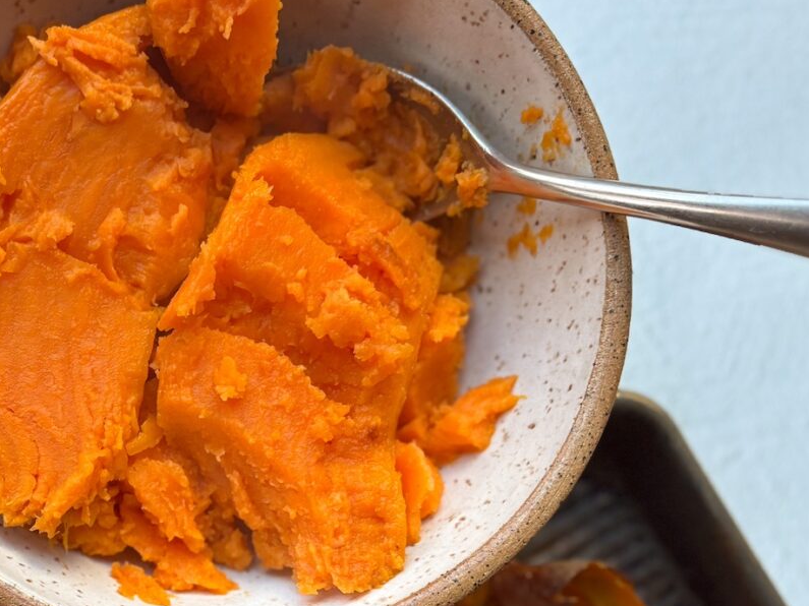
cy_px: 524
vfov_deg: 27.7
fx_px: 1192
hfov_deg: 36.6
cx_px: 206
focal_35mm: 51
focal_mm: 5.96
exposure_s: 1/120
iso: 125
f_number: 1.6
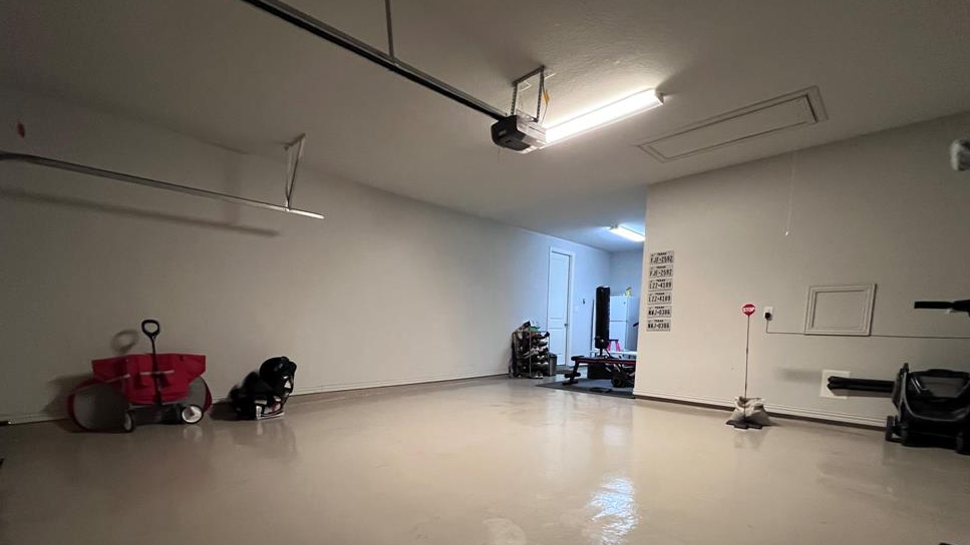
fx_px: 386
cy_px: 372
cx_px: 473
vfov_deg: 68.2
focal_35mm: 15
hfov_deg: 103.0
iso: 500
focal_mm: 1.57
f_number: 1.8
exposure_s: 1/49
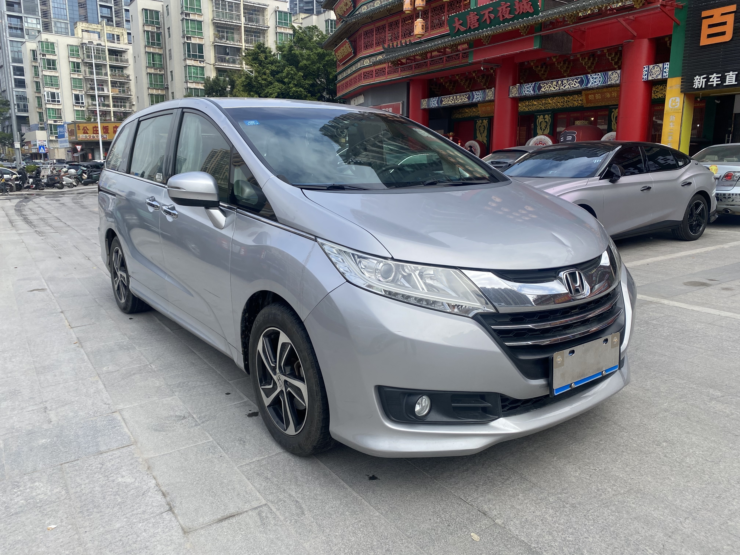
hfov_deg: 67.3
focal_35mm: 26
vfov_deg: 53.1
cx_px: 370
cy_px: 278
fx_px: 556
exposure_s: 1/2183
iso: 32
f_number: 1.8
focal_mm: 4.25
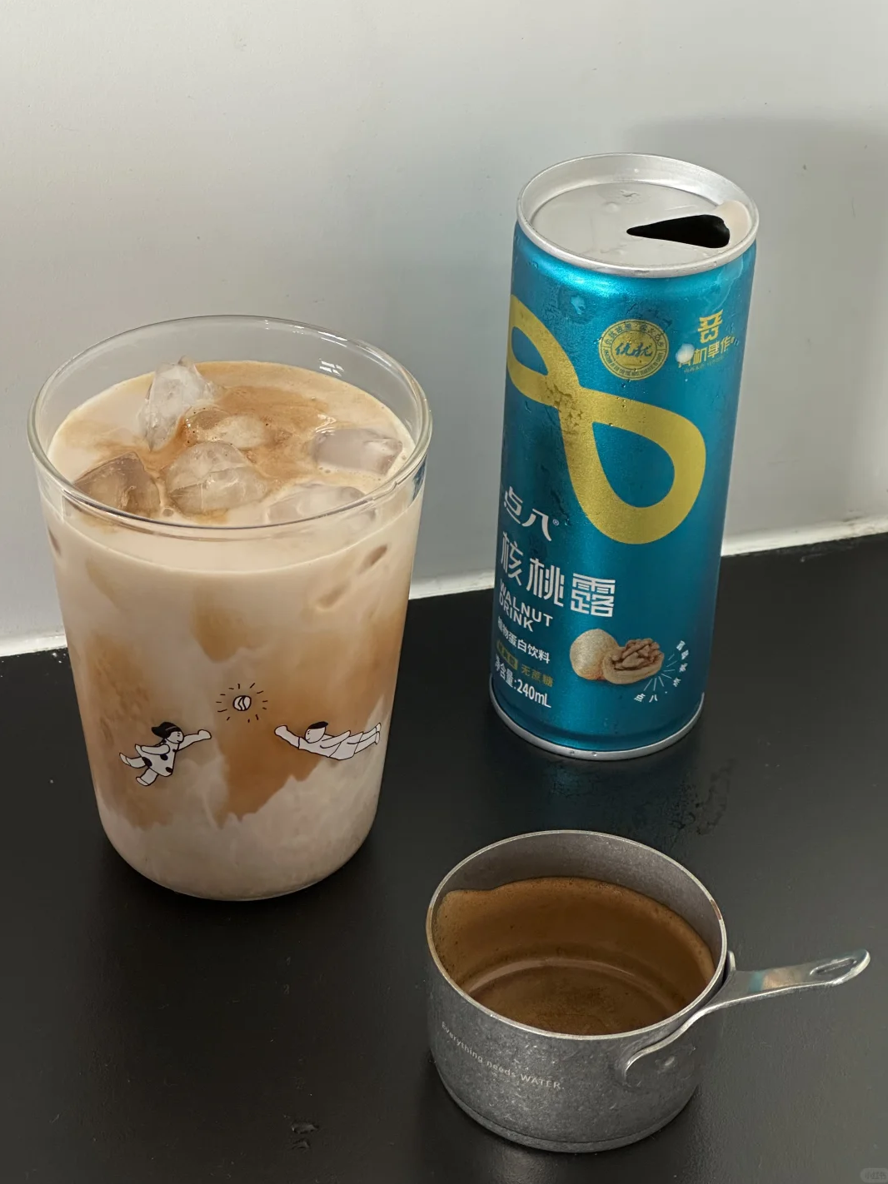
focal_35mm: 78
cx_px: 448
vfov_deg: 25.0
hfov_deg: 18.9
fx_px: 2669
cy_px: 590
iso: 320
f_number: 2.8
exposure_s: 1/60
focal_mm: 9
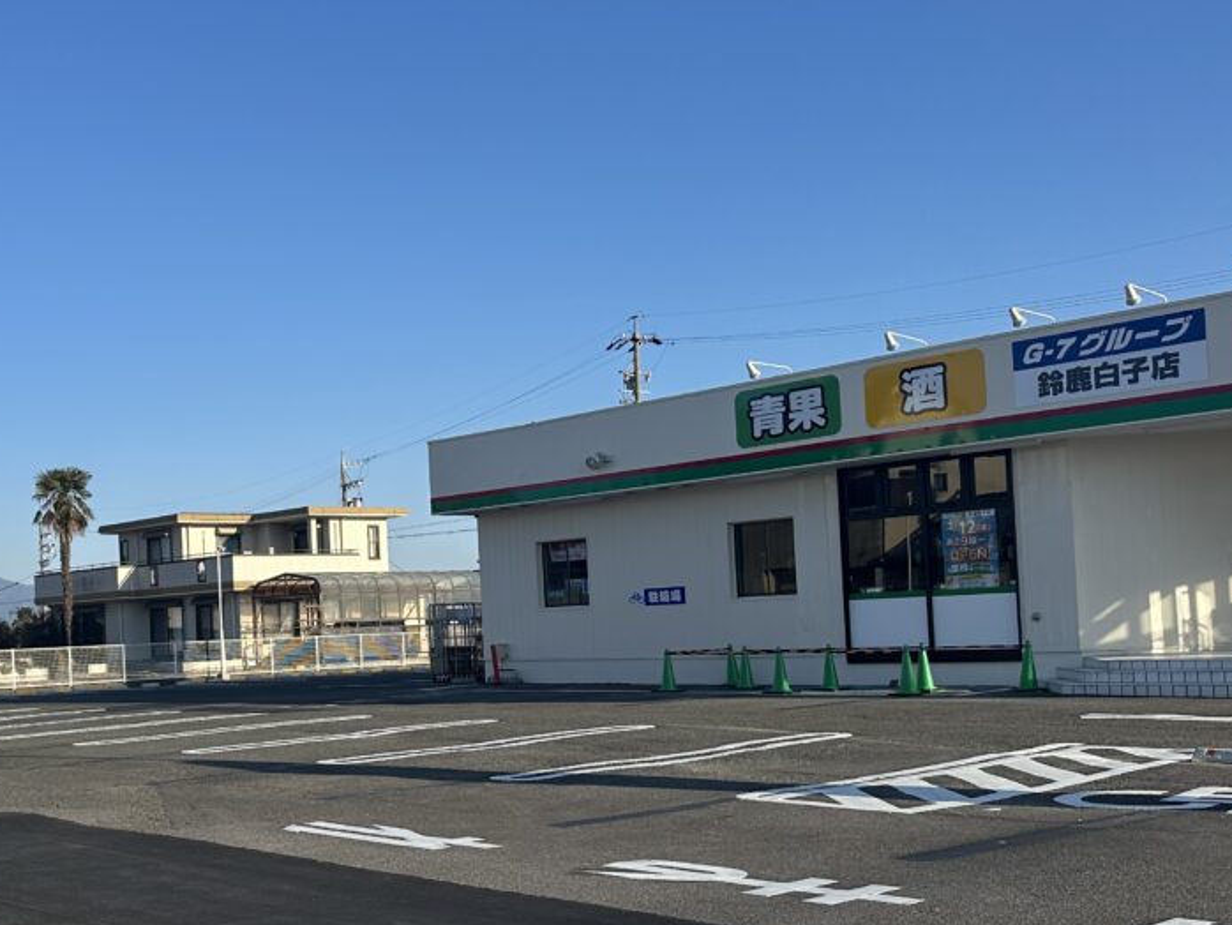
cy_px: 604
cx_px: 199
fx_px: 1567
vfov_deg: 32.7
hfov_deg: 40.6
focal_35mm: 44
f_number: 1.78
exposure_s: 1/4184
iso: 80
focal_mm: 6.86
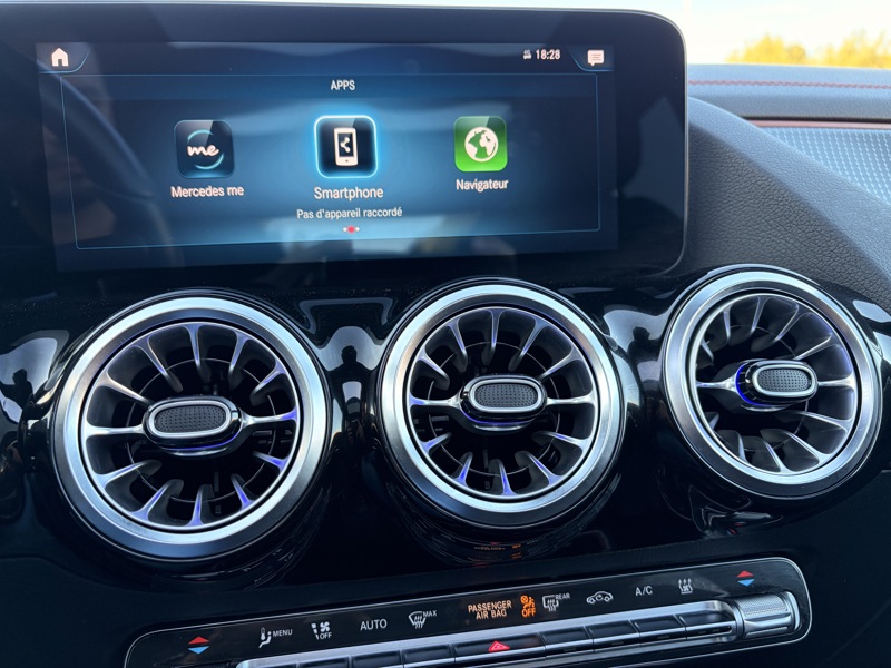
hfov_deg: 67.3
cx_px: 446
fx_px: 669
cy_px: 334
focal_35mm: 26
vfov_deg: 53.1
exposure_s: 1/47
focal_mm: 5.96
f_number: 1.6
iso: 100
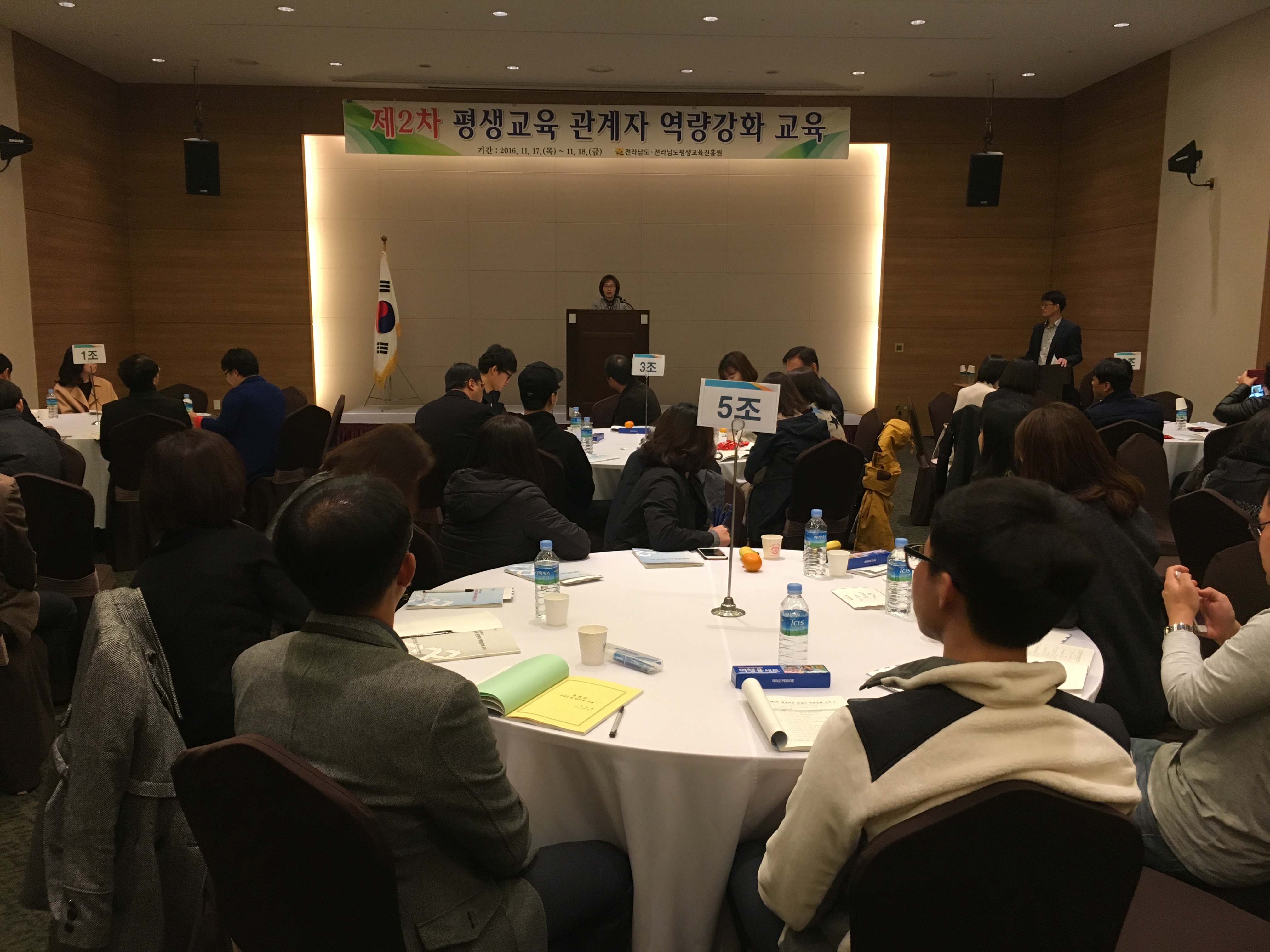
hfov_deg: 61.7
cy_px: 476
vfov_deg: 48.2
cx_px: 635
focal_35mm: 29
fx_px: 1064
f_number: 2.2
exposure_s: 1/30
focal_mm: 4.15
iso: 125
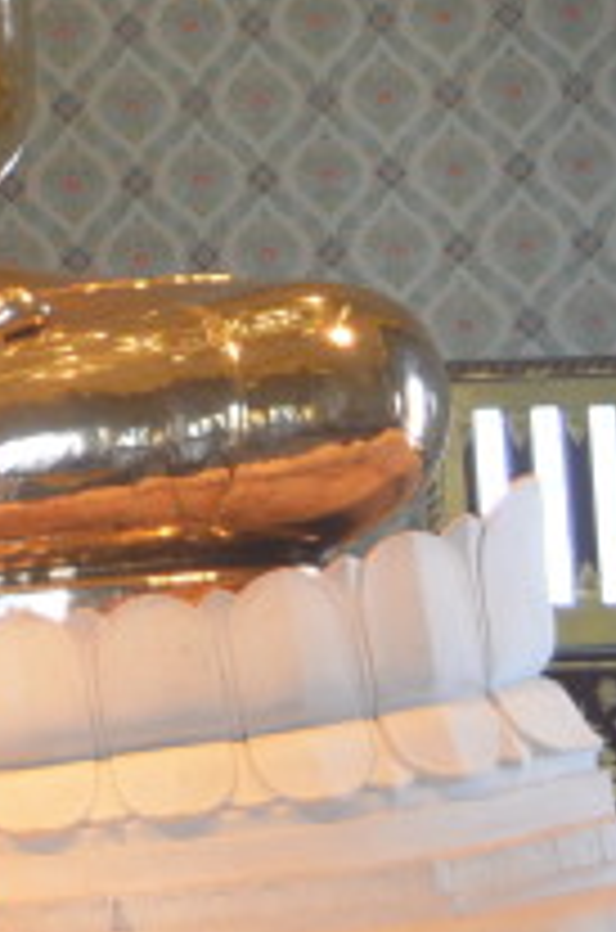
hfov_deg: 5.6
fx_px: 6139
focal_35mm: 238
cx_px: -688
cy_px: -545
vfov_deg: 8.4
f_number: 4.8
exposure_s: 1/60
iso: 500
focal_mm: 32
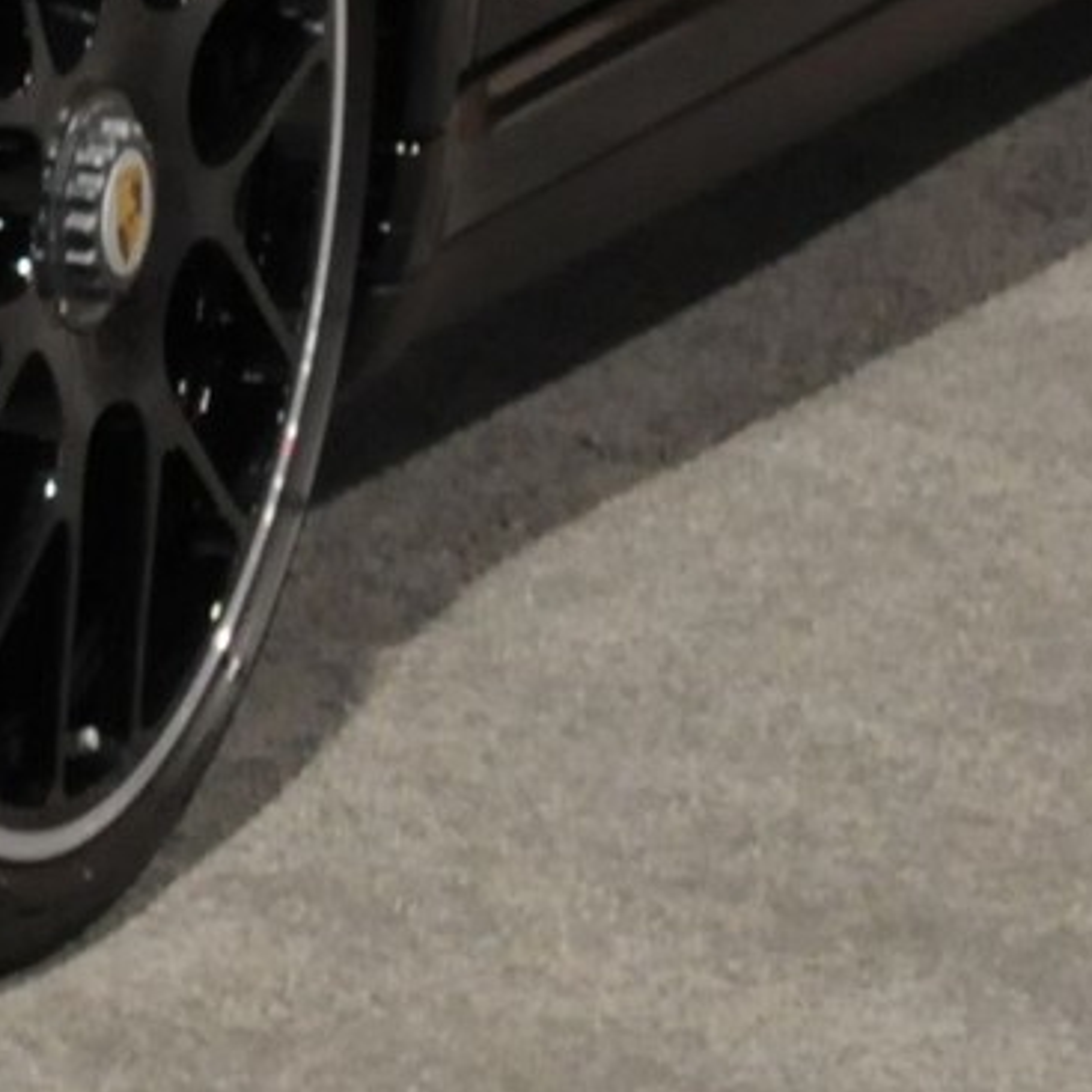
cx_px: -884
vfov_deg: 4.8
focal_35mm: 364
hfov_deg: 4.8
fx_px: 12991
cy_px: -882
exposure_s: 1/15
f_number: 5.3
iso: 800
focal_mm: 42
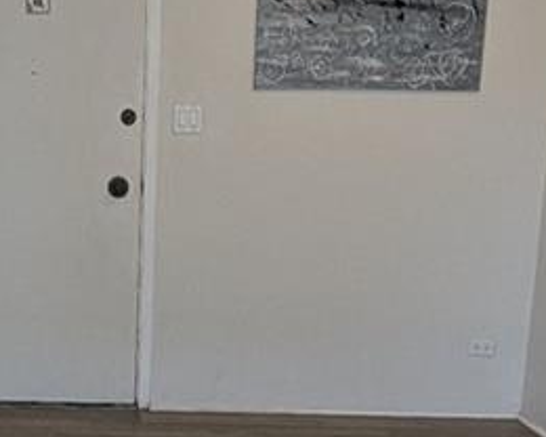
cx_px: 92
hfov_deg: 24.0
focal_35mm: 78
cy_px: 578
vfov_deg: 18.2
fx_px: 1260
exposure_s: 1/120
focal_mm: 1.95
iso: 105
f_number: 2.2
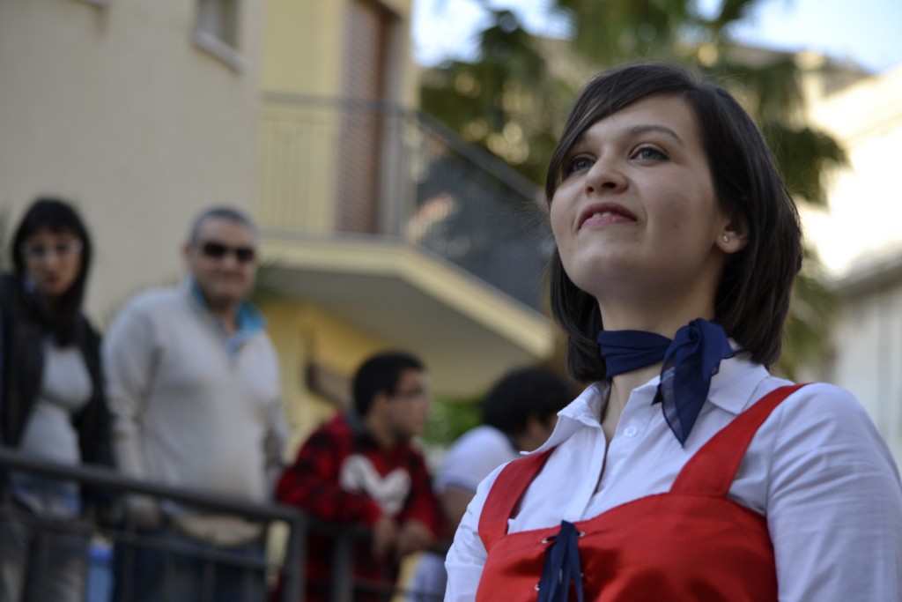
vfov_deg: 10.6
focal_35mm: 129
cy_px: 301
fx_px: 3232
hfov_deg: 15.9
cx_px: 451
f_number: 5
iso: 400
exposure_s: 1/400
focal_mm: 86
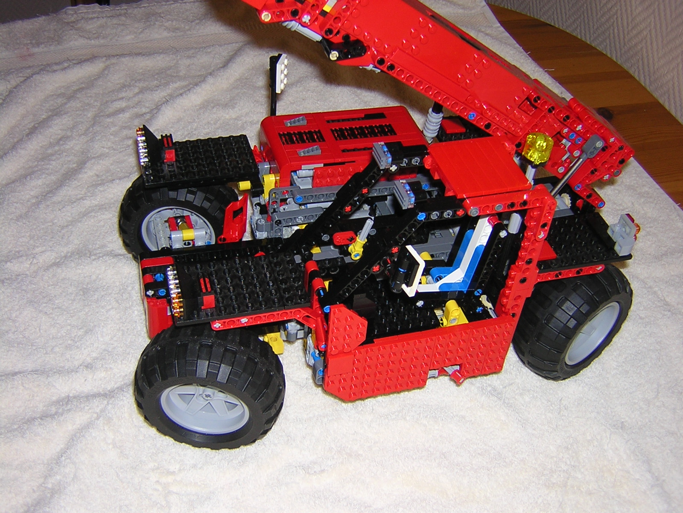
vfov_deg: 36.0
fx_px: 789
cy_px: 256
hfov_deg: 46.8
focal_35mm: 40
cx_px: 342
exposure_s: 1/60.1
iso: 100
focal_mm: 5.2
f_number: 2.7
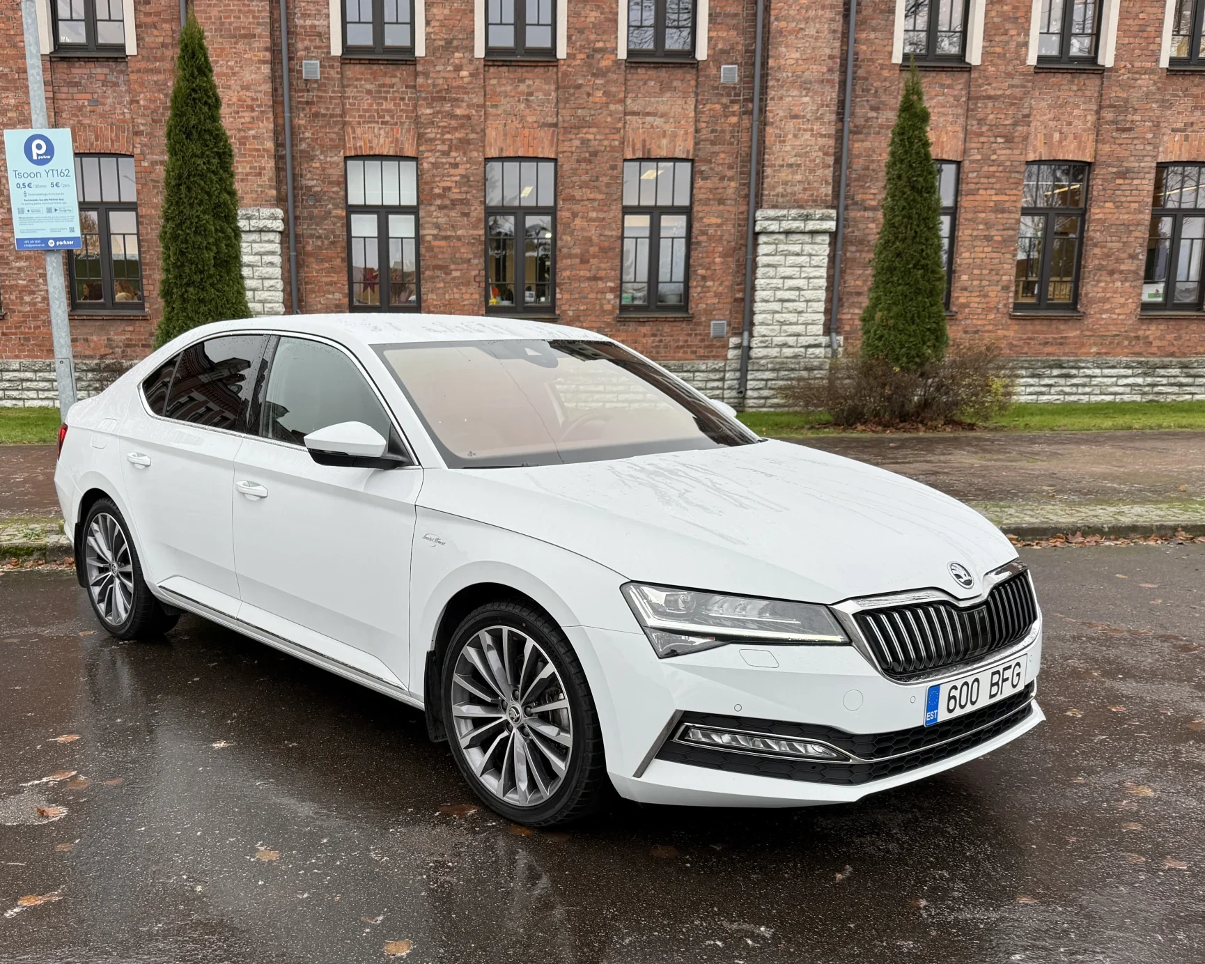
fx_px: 927
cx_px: 546
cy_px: 497
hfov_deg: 65.9
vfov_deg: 54.9
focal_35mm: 26
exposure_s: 1/126
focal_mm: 6.76
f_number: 1.78
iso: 64
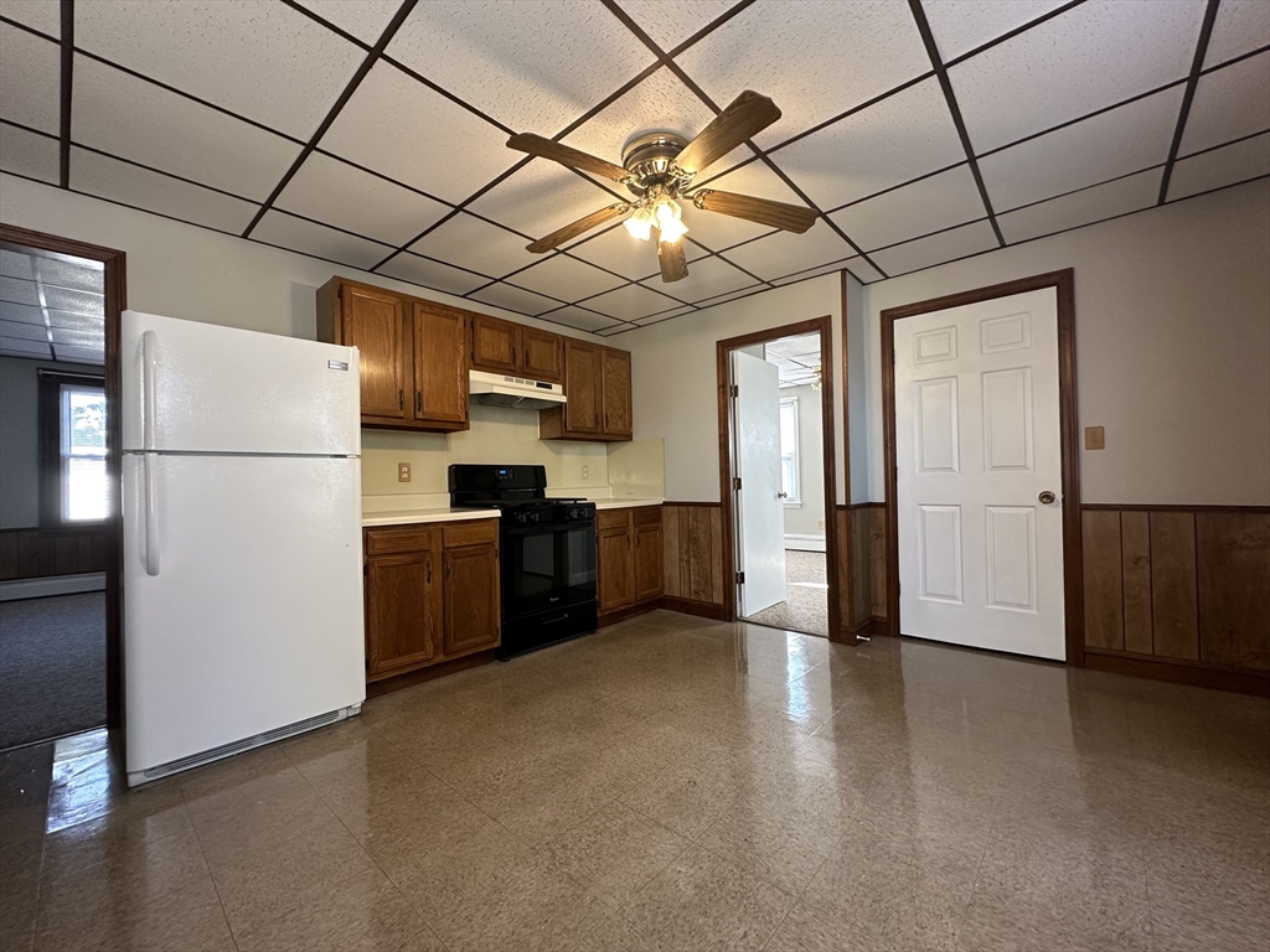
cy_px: 476
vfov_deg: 85.7
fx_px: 514
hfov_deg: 102.1
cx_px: 635
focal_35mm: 14
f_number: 2.2
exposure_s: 1/60
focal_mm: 2.22
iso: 160
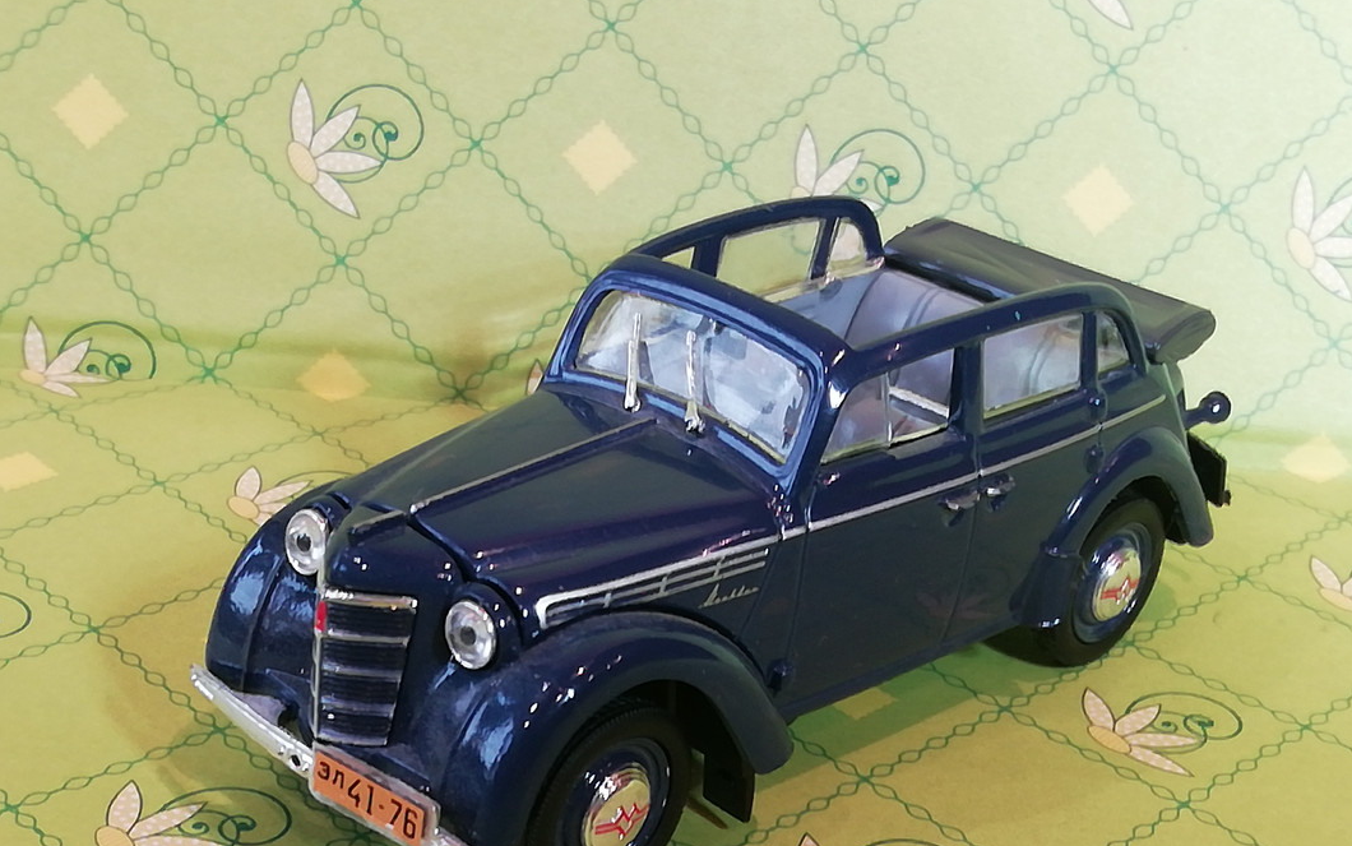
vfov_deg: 20.3
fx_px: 2359
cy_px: 472
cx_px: 678
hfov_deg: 32.0
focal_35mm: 64
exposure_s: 1/33.3
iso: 160
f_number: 2.2
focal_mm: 3.46
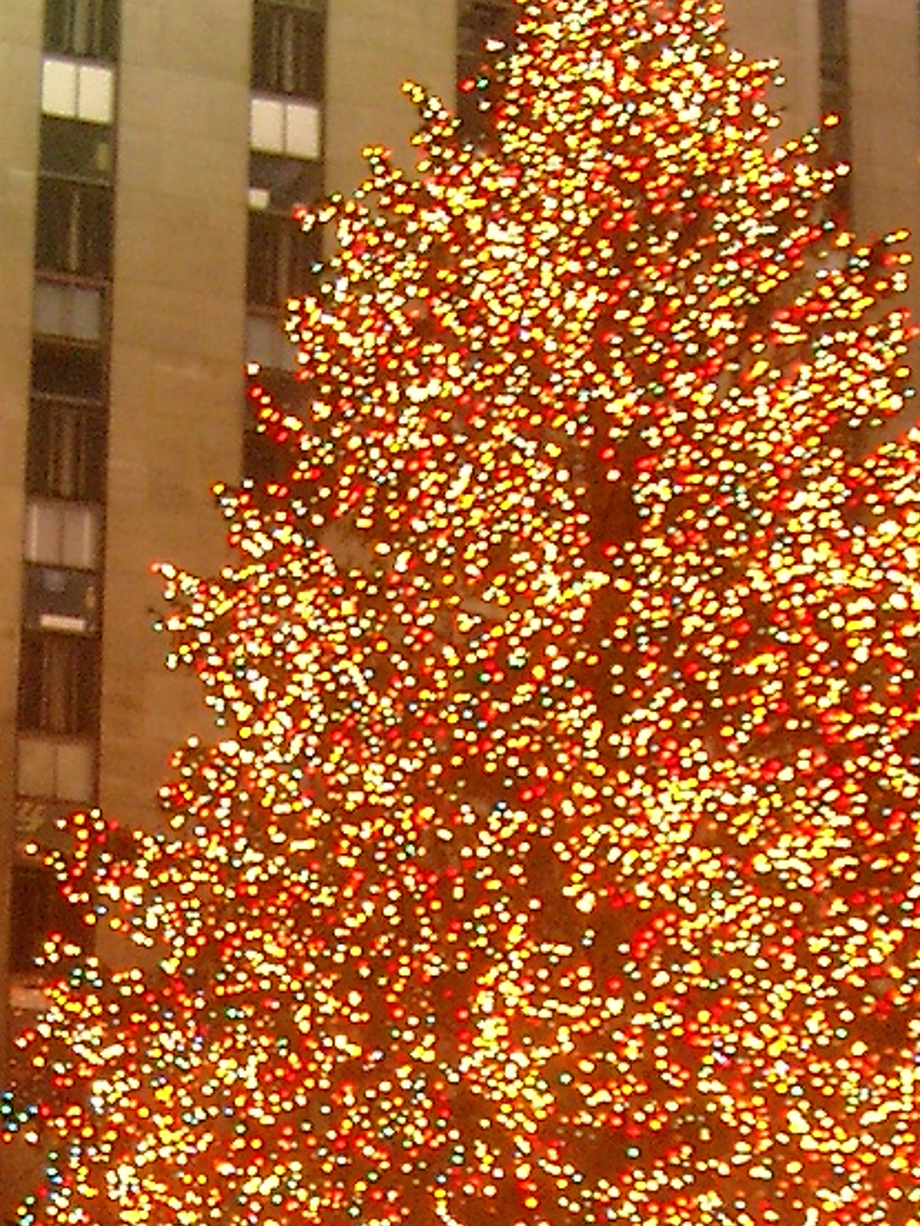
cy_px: 1219
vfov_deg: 17.9
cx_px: 534
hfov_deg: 13.8
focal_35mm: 107
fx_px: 3790
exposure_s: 1/15
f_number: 2.6
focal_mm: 7.6
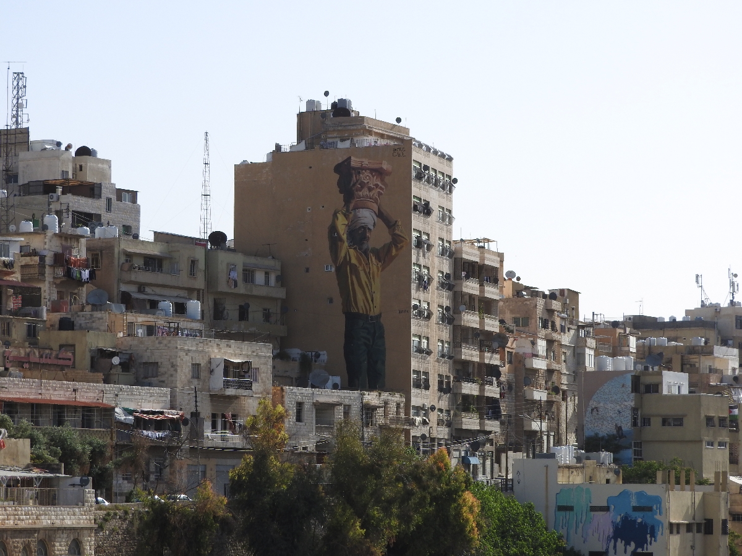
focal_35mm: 135
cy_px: 278
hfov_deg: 14.6
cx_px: 371
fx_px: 2894
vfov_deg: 11.0
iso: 100
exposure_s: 1/640
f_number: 5
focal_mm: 24.2
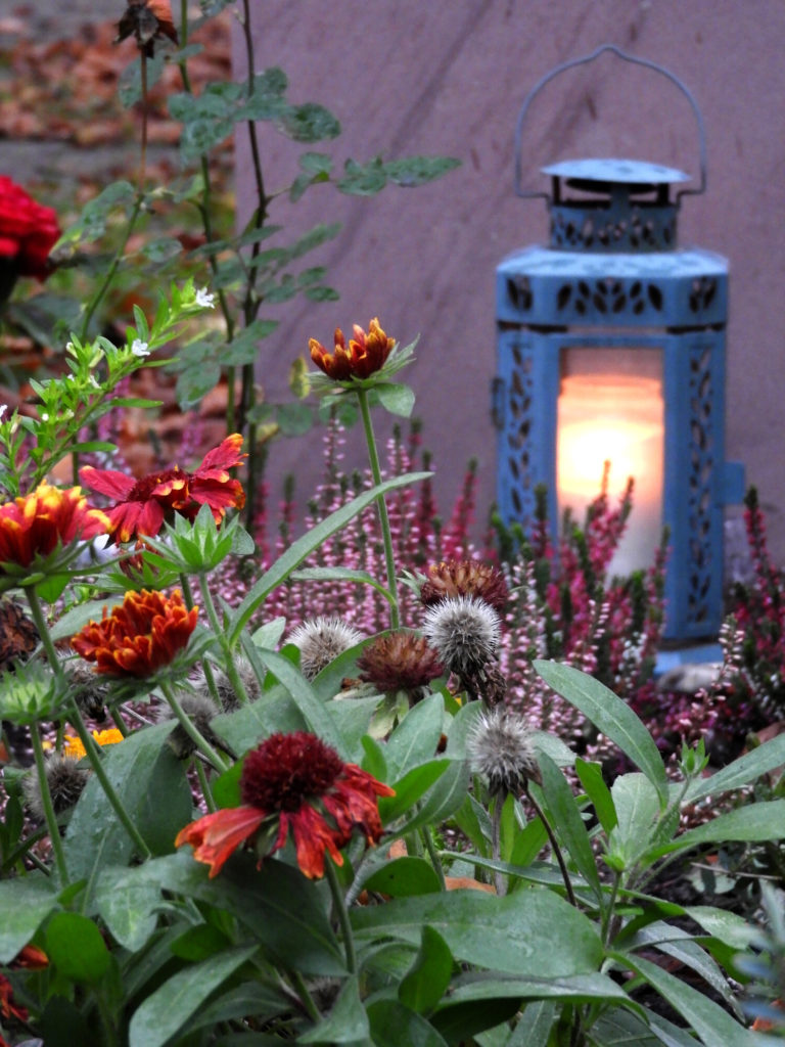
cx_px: 392
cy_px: 524
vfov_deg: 13.2
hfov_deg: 9.9
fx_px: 4535
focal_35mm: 150
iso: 720
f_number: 5.2
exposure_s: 1/15
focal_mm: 26.9
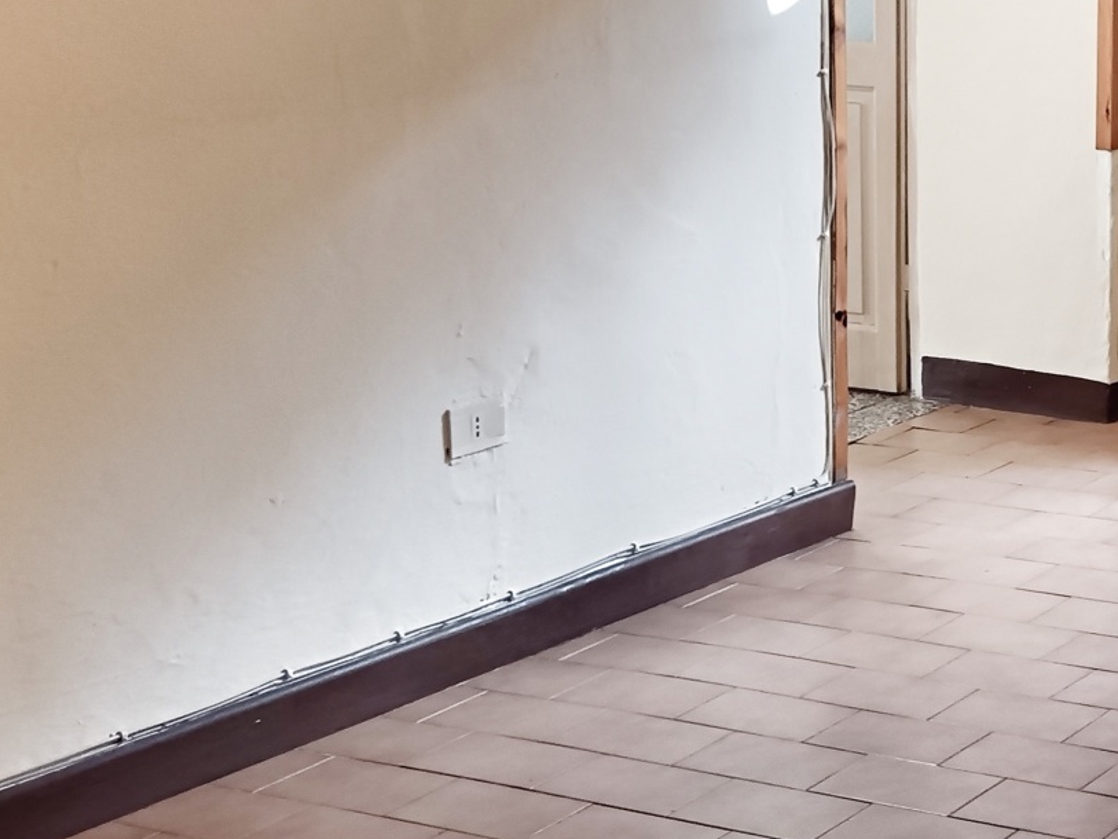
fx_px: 2746
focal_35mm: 85
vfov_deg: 16.1
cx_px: 1323
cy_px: -375
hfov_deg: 21.5
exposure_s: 1/50
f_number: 1.9
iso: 432
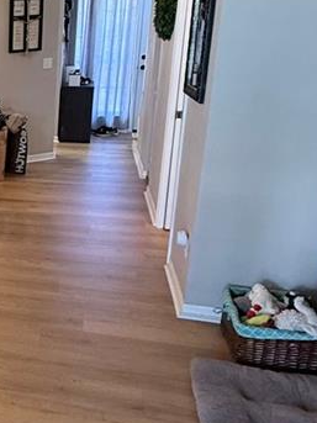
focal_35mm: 49
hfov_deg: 24.1
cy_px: 192
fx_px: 599
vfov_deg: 38.9
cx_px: -142
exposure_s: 1/60
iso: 400
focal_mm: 2.22
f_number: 2.2
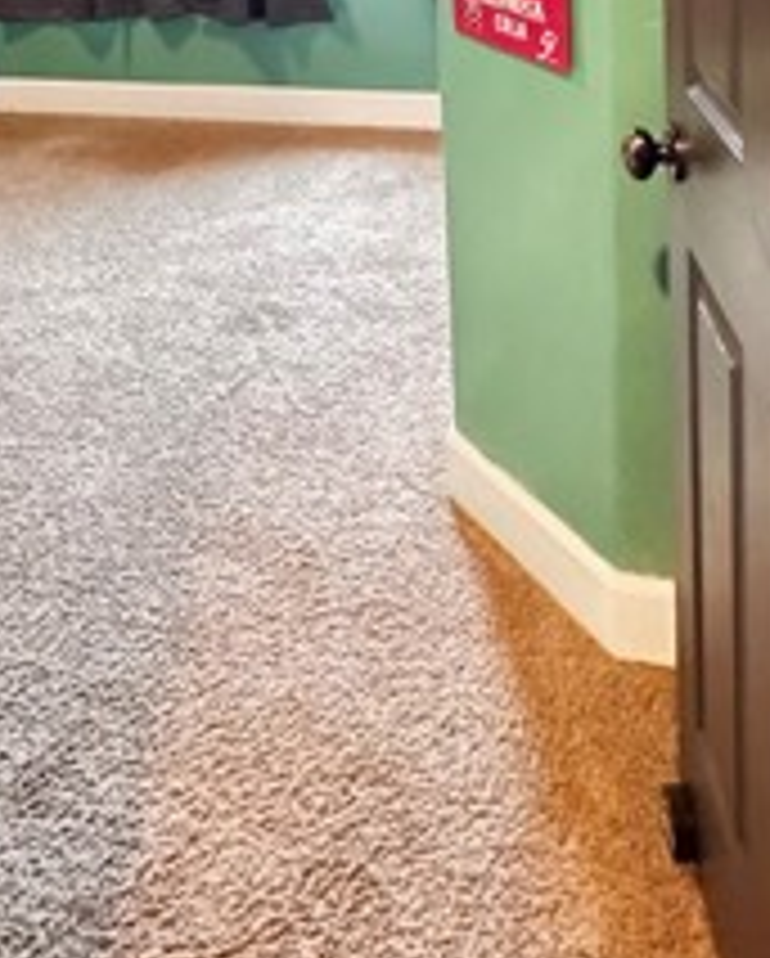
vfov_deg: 37.8
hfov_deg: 36.6
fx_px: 1165
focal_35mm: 41
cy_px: -81
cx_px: 383
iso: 2000
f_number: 2.2
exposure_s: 1/30
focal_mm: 2.22
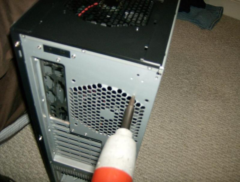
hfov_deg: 51.1
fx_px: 251
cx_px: 120
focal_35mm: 36
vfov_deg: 40.0
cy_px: 91
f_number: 2.8
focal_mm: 6
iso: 200
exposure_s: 1/60
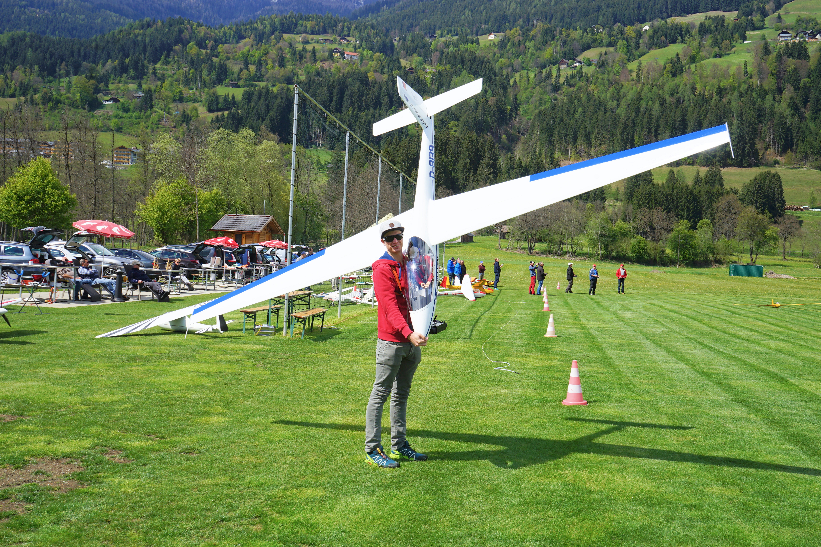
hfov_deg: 51.9
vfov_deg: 35.9
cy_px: 274
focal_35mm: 37
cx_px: 410
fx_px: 844
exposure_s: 1/125
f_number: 14
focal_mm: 37
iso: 100
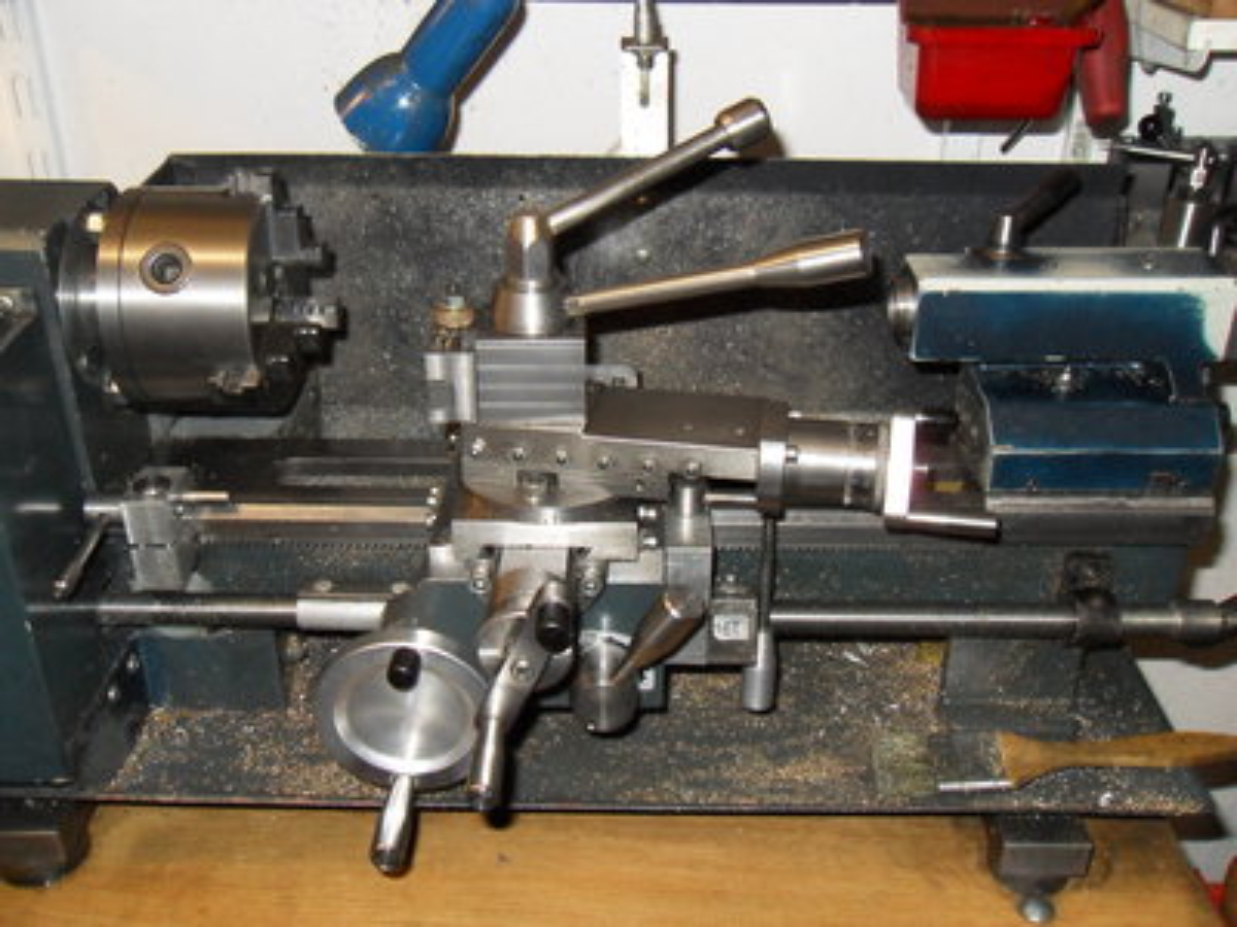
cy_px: 464
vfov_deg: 40.7
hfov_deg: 52.6
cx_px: 618
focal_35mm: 35
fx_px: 1251
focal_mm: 6.3
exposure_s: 1/45
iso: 400
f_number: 3.5
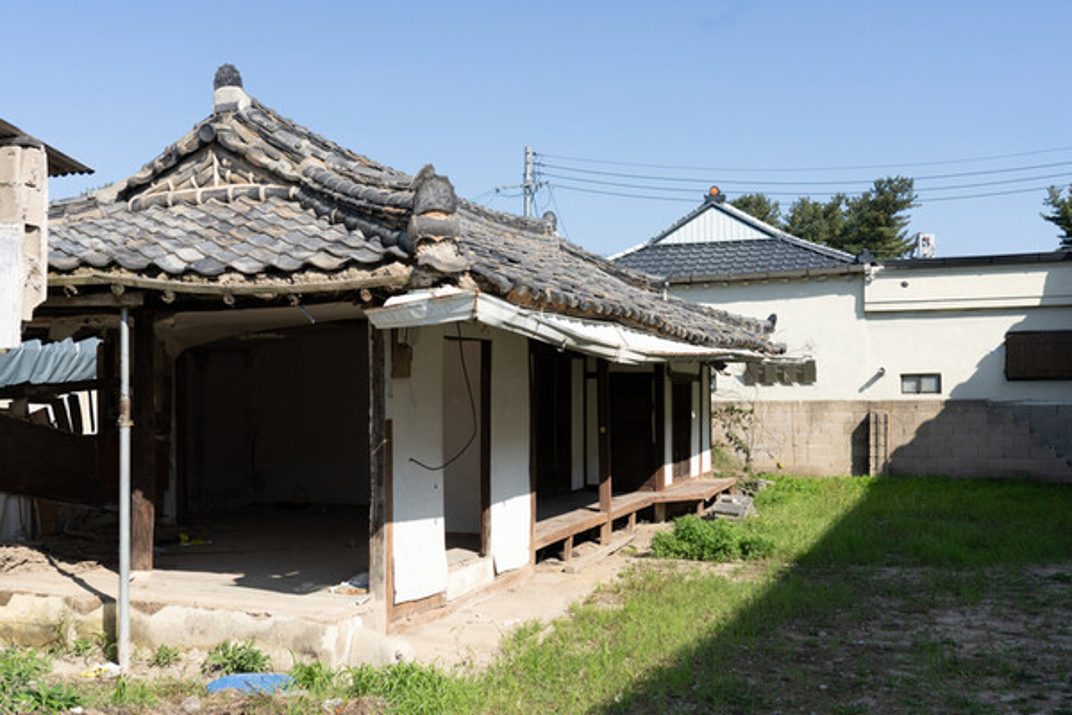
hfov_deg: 55.8
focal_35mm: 34
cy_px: 358
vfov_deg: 38.9
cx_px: 536
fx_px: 1012
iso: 500
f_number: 5.6
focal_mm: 34
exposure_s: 1/2000
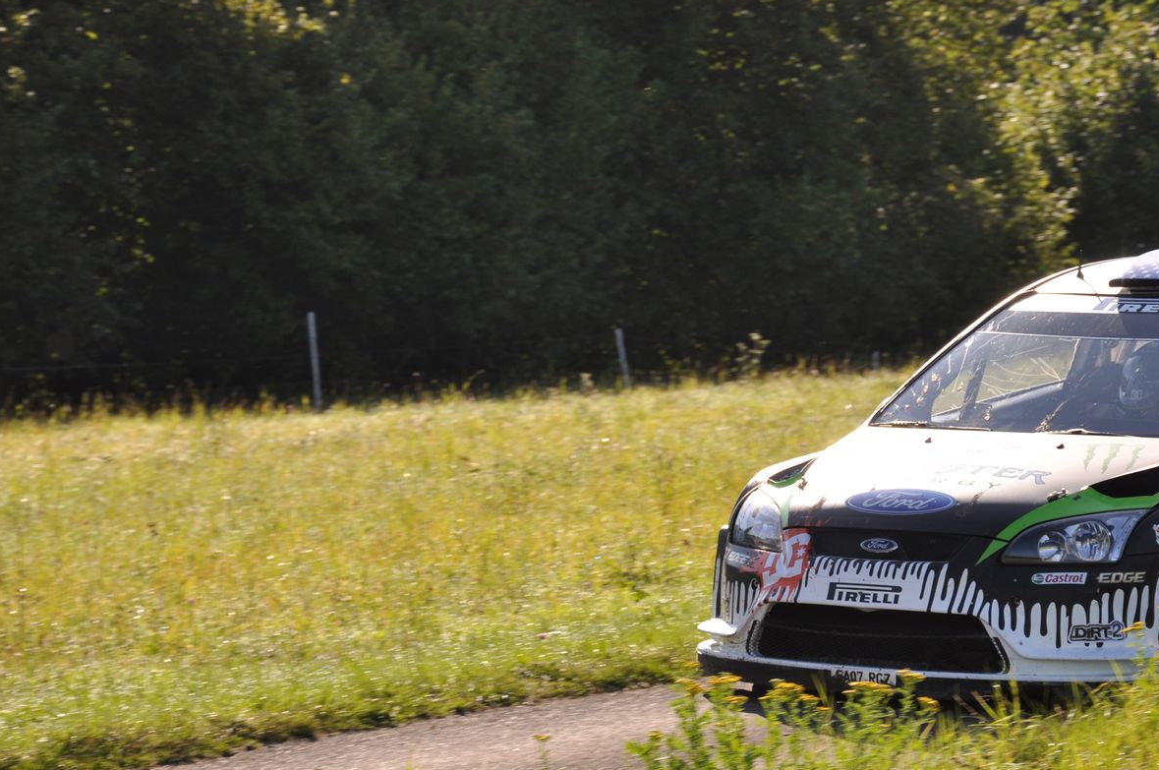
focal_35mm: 214
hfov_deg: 9.6
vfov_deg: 6.4
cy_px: 492
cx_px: 675
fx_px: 6871
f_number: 6.3
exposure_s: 1/640
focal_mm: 105
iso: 200
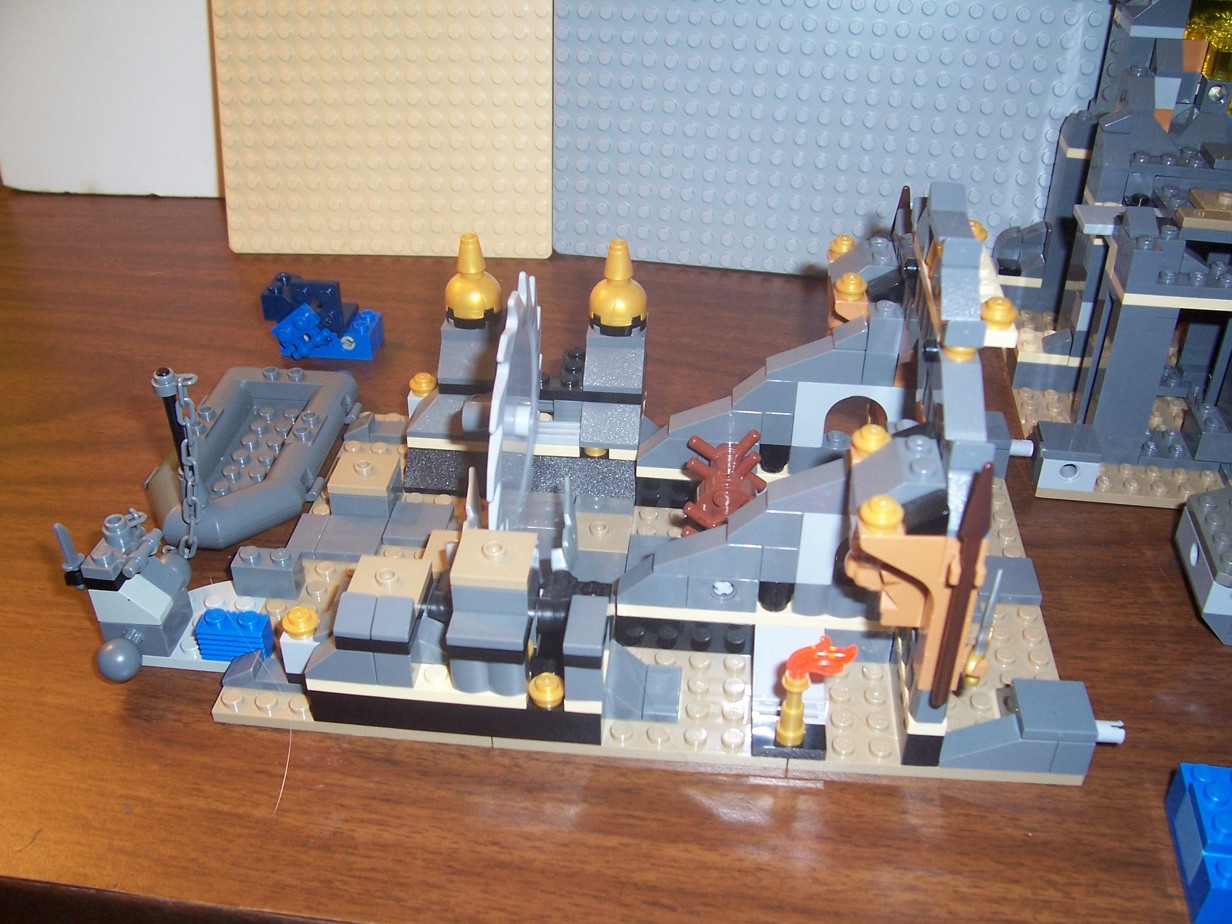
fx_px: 1210
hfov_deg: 54.0
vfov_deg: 41.8
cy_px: 462
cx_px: 616
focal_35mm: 34
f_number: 2.7
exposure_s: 1/60
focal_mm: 5.6
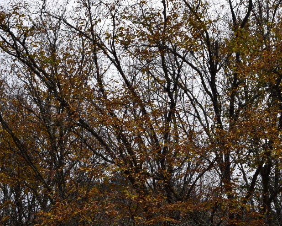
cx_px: 209
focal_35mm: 112
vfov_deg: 13.7
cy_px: 150
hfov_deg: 17.1
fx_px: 934
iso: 400
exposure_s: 1/500
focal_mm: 48
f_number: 11
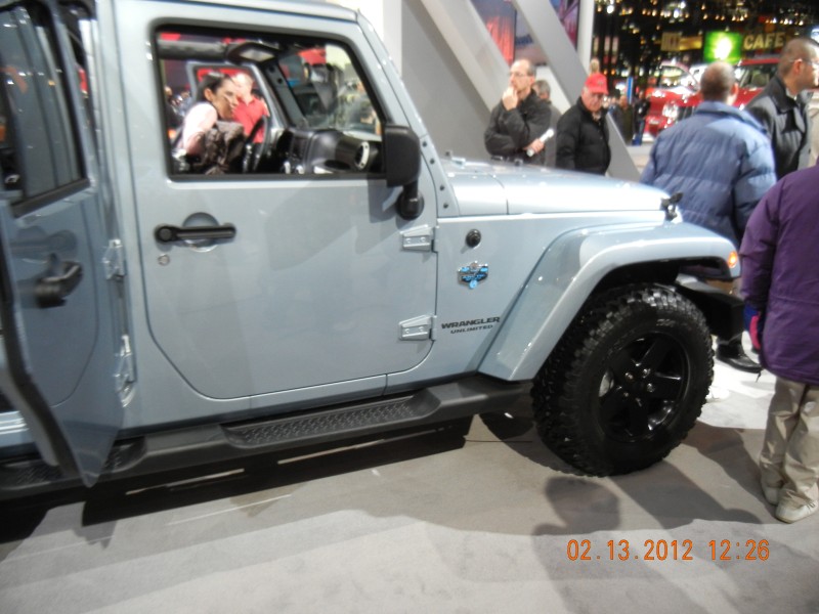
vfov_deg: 46.8
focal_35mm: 30
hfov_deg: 60.0
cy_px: 307
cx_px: 410
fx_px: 710
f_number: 3.5
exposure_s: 1/46.1
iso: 400
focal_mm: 5.4
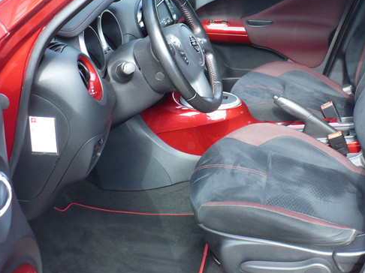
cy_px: 121
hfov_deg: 35.3
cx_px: 236
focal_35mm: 54
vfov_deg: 27.0
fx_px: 569
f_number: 2.8
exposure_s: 1/80
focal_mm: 6.1
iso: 100
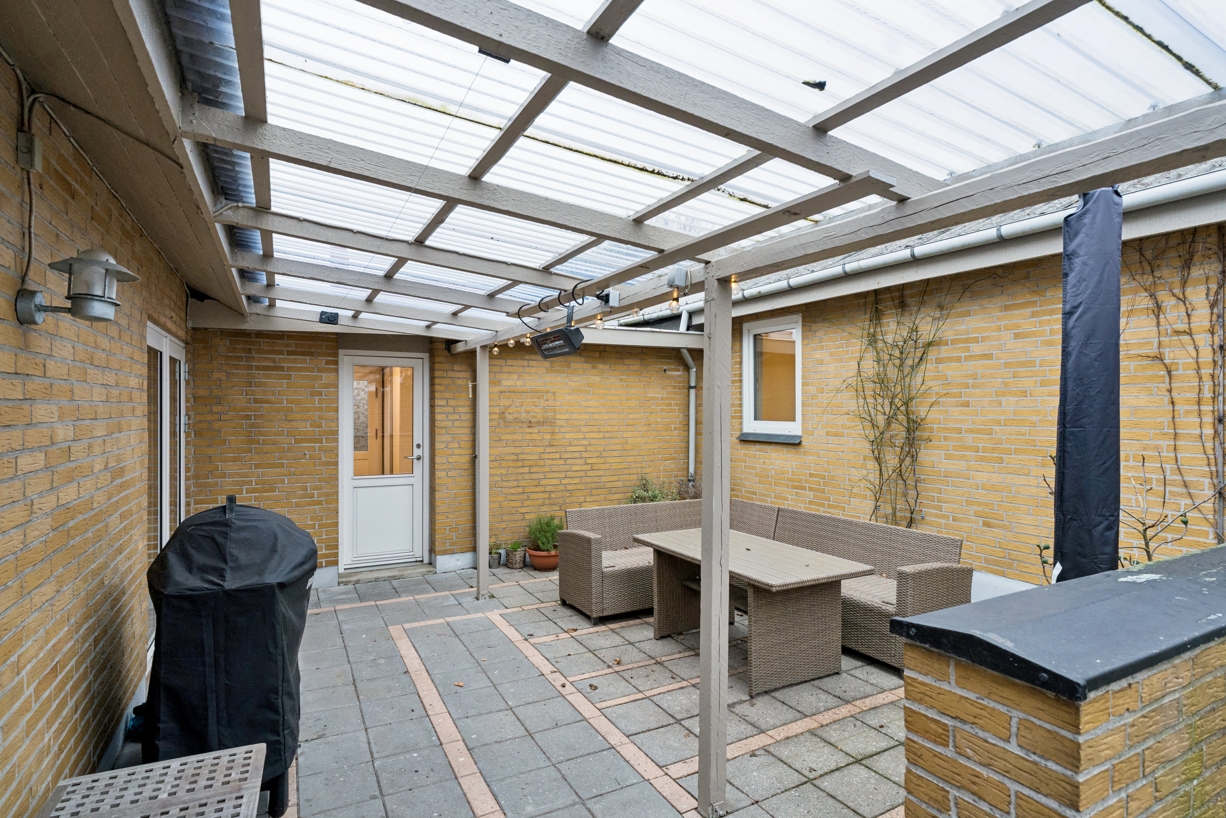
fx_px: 613
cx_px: 613
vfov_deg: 67.4
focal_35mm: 18
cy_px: 409
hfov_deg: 90.0
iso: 1250
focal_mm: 18
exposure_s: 1/80
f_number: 7.1
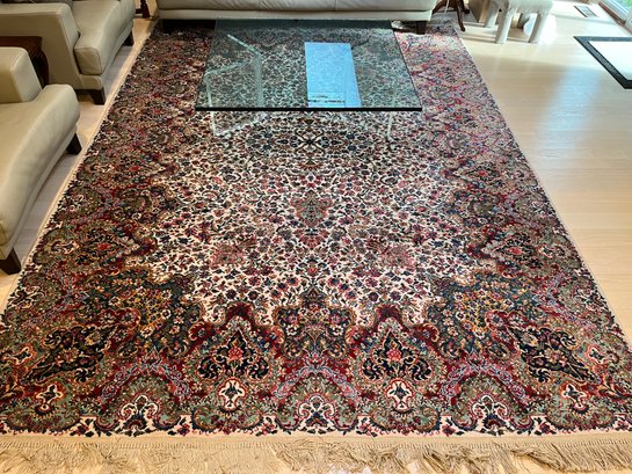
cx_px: 316
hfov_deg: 67.3
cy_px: 237
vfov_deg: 53.1
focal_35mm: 26
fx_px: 475
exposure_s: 1/60
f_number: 1.6
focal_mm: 5.1
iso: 200
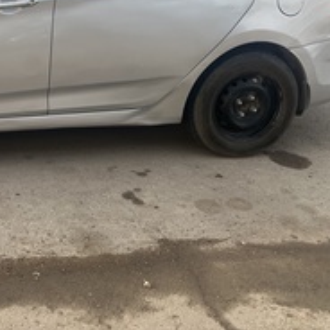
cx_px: -21
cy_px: 39
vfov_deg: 29.0
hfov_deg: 27.8
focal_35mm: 57
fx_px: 615
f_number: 1.5
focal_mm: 5.7
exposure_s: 1/414
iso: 50
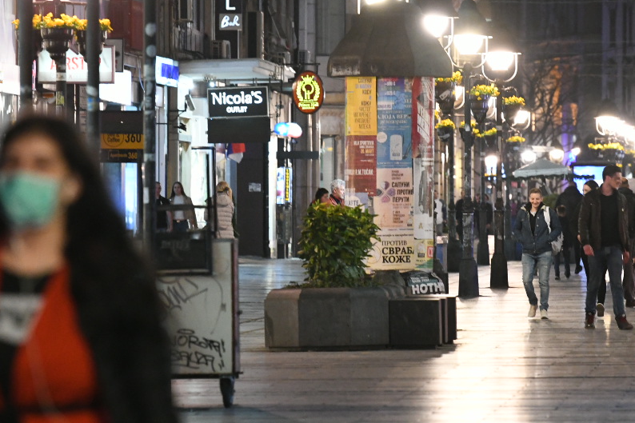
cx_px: 302
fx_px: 7195
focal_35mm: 408
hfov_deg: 5.1
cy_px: 164
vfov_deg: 3.4
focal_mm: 200
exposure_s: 1/80
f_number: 5
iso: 5000
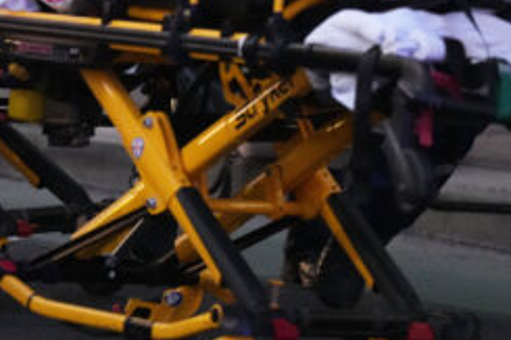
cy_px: -117
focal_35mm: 496
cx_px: 32
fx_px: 7035
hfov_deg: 4.2
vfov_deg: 2.8
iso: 6400
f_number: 2.8
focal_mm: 180
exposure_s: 1/800
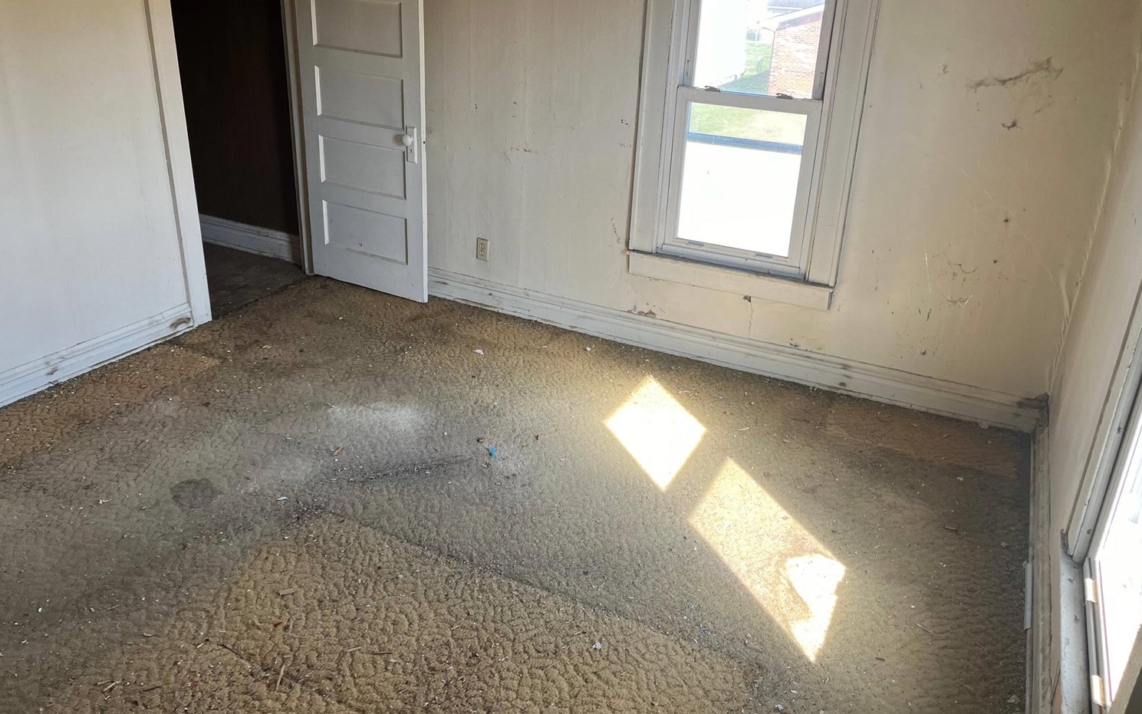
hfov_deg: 66.5
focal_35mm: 28
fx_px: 872
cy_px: 304
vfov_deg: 44.4
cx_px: 578
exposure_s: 1/122
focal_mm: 5.1
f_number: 1.6
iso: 50
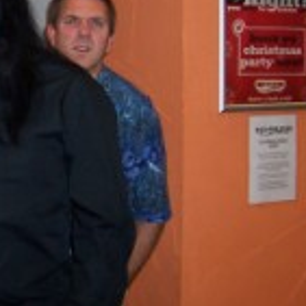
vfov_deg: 18.5
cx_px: -76
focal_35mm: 93
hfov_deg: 17.7
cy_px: 67
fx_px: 930
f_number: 2.8
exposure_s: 1/60
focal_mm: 5.6
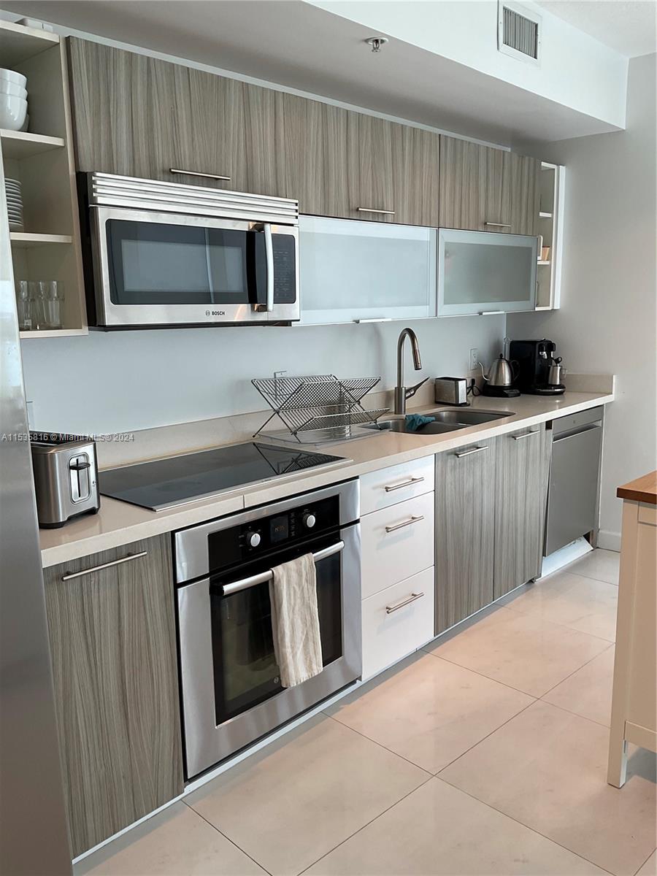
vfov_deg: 61.7
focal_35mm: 29
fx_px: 734
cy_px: 438
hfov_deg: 48.2
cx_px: 328
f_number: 1.8
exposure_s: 1/120
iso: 20
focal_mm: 3
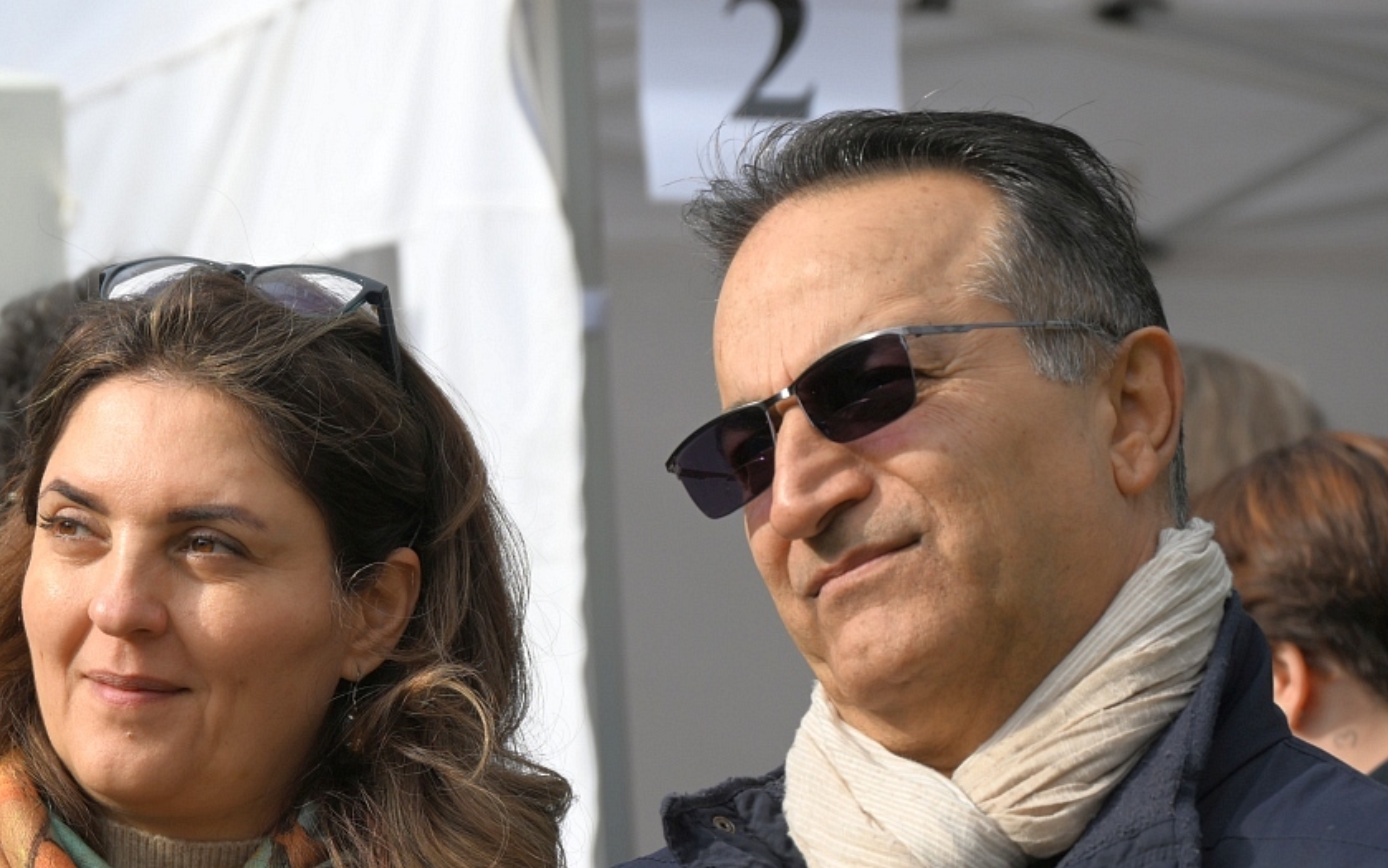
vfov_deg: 7.2
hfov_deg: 11.5
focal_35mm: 182
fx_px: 6887
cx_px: 200
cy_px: 797
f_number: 6.3
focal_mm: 100
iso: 100
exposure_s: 1/320
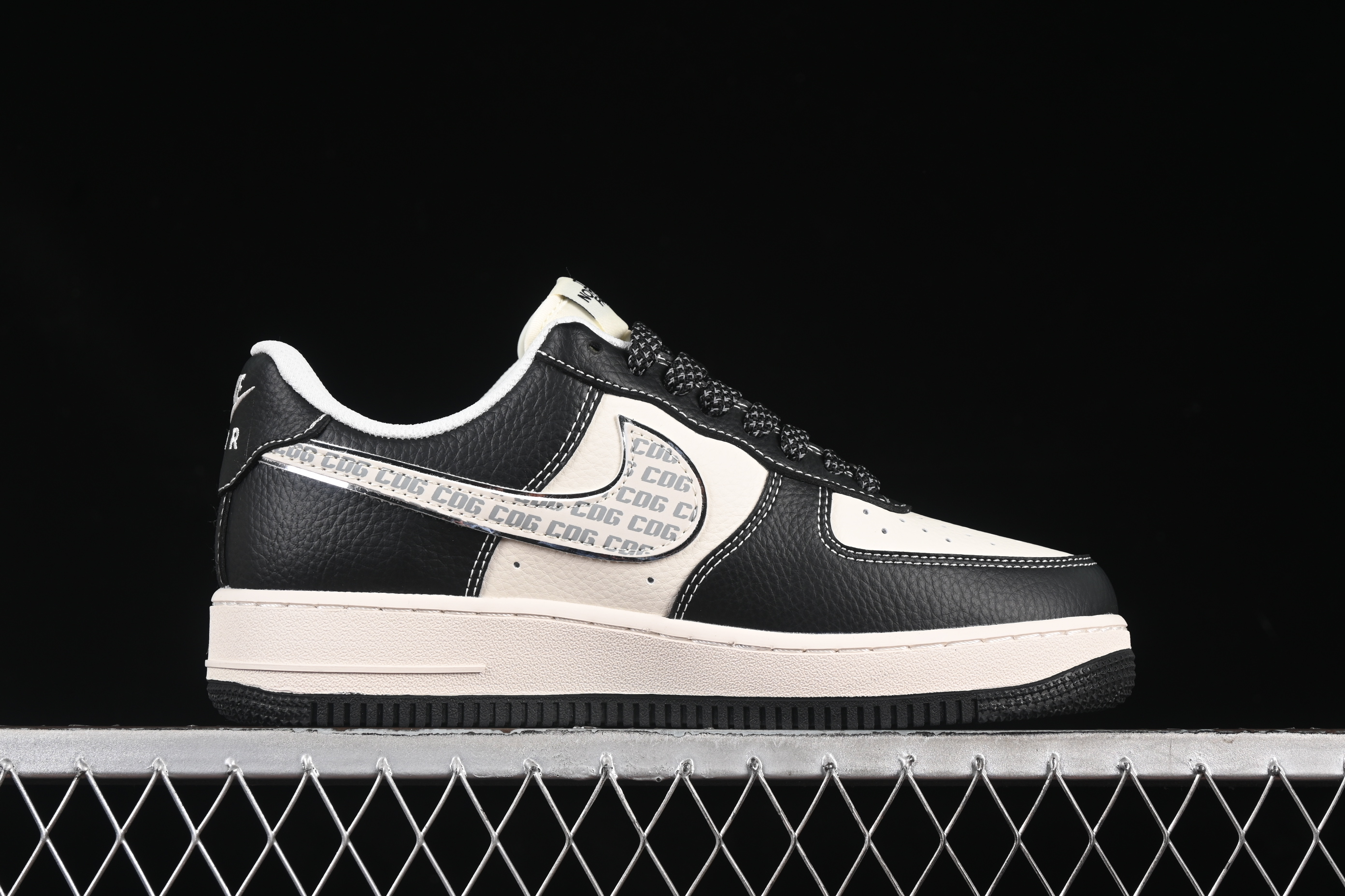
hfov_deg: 27.0
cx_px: 672
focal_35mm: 75
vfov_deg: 18.2
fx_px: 2802
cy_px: 448
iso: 160
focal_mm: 50
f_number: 7.1
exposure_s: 1/60
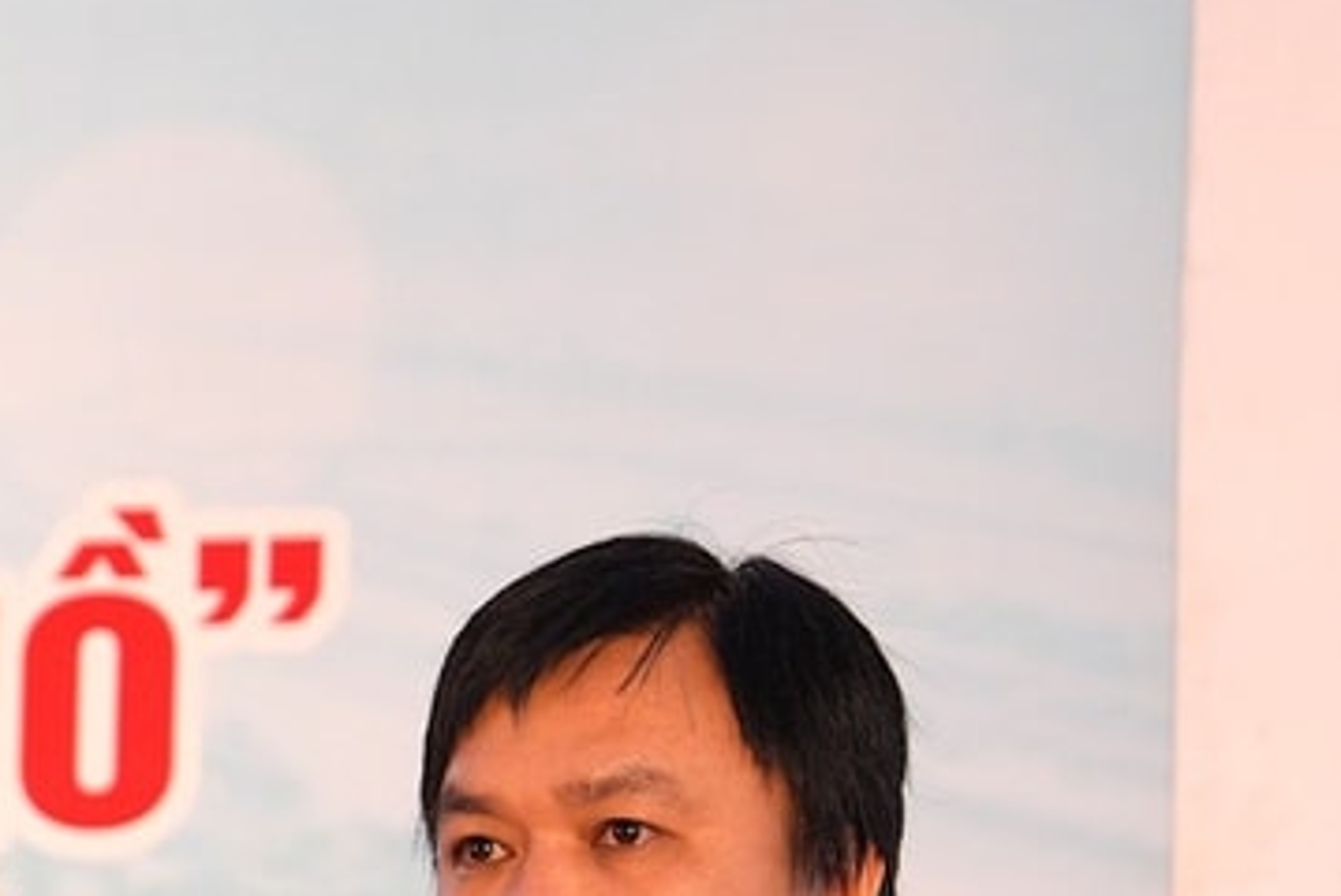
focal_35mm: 358
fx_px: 13346
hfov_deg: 5.6
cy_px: 780
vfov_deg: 3.8
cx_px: -1352
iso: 125
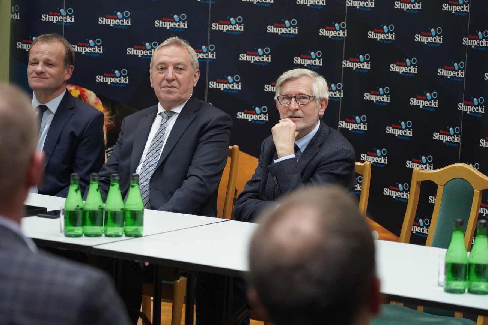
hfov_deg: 19.5
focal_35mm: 105
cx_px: 244
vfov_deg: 13.0
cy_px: 162
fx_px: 1423
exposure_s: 1/160
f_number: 4
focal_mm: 105
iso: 5000
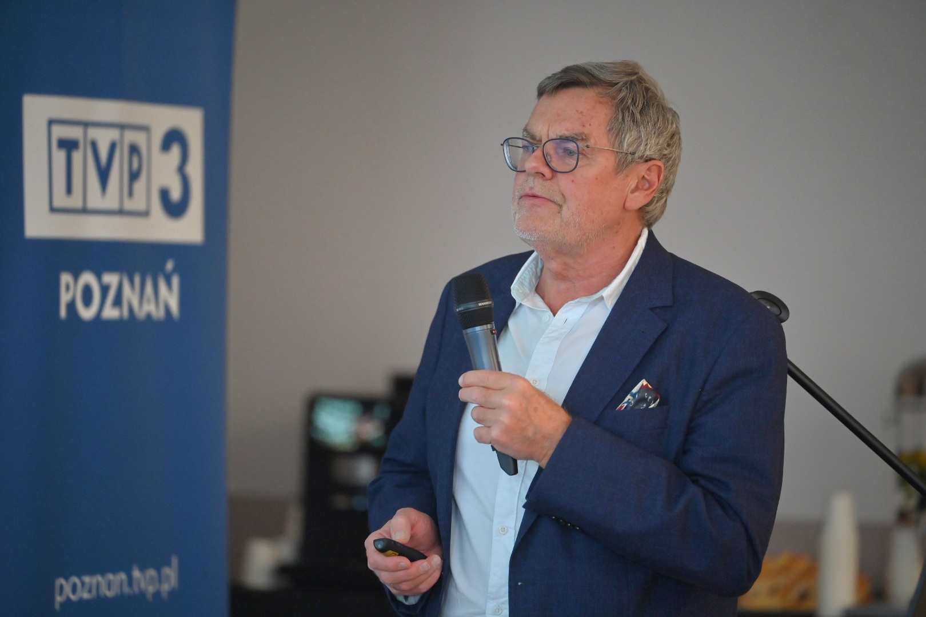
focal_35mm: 180
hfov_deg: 11.4
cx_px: 463
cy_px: 308
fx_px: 4630
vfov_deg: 7.6
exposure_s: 1/400
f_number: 2.8
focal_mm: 180
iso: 1600
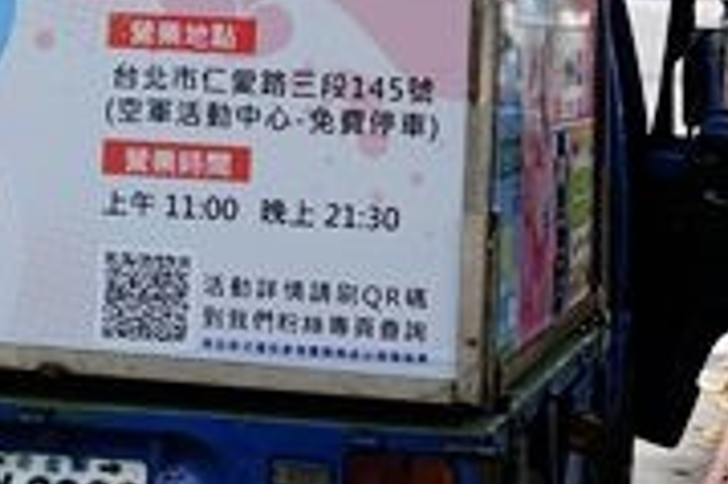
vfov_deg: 7.5
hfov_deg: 11.2
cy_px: -92
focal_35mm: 182
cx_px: -61
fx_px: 3677
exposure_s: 1/320
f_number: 4
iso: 125
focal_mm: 18.51
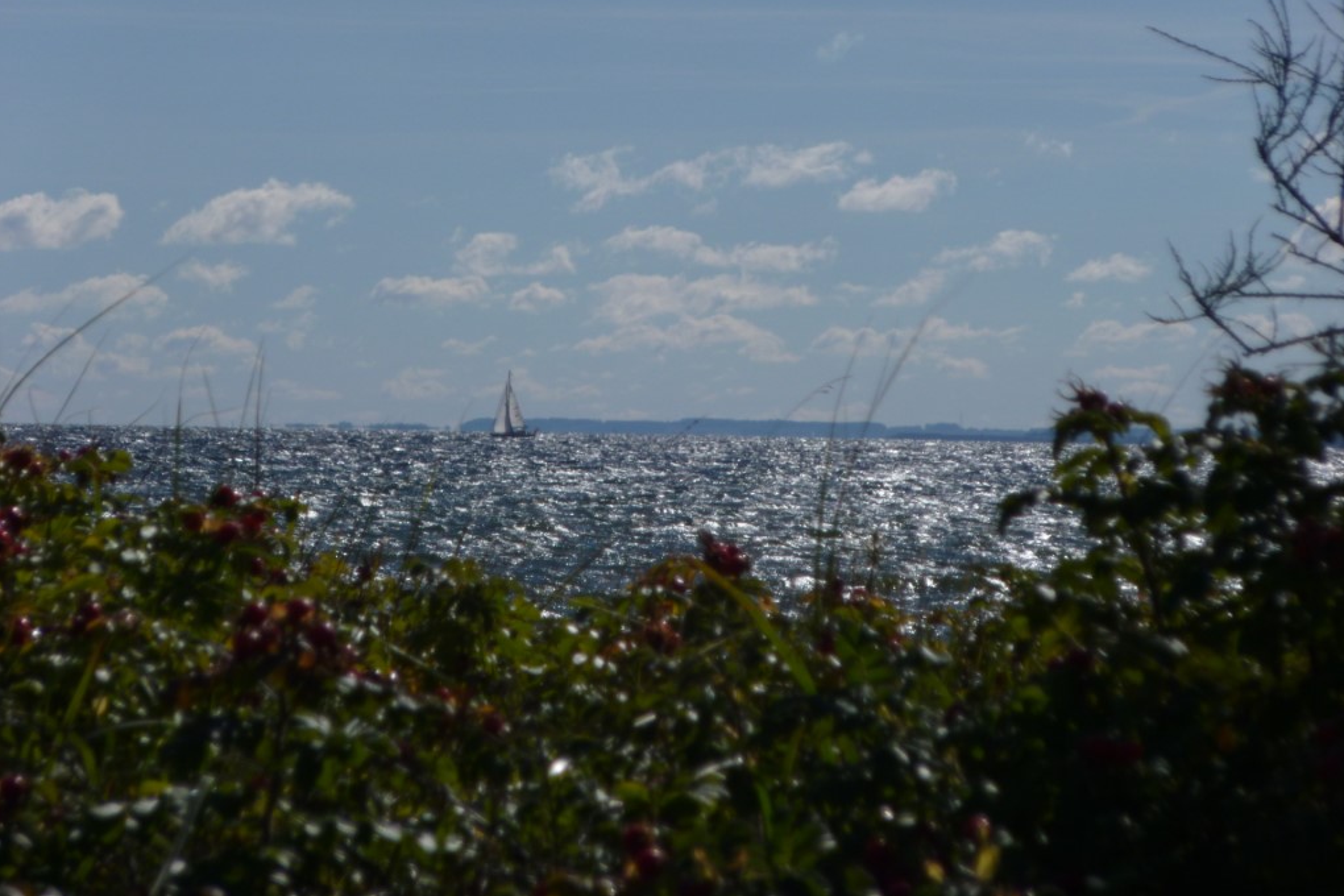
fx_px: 8847
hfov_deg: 8.7
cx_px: 673
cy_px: 399
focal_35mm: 237
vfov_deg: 5.8
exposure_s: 1/160
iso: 100
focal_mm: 40.5
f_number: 16
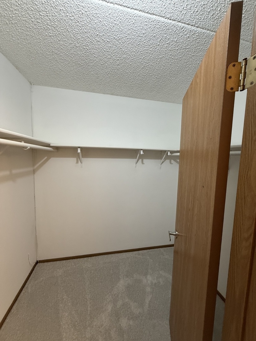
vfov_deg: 102.1
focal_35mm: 14
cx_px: 128
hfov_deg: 85.7
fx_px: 138
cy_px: 170
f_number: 2.2
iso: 320
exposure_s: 1/120
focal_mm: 2.22
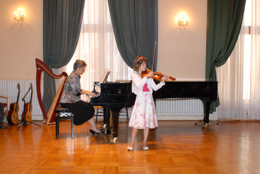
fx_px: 260
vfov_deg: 37.0
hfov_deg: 53.1
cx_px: 130
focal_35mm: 36
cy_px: 87
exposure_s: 1/80
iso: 1000
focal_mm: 24
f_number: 7.1
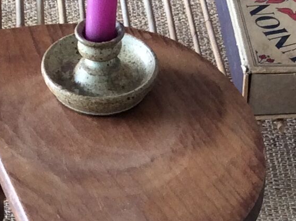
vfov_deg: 9.9
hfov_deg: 13.4
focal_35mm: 147
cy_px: 277
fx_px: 1255
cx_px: 128
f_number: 2.4
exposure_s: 1/25
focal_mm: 3.3
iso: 50
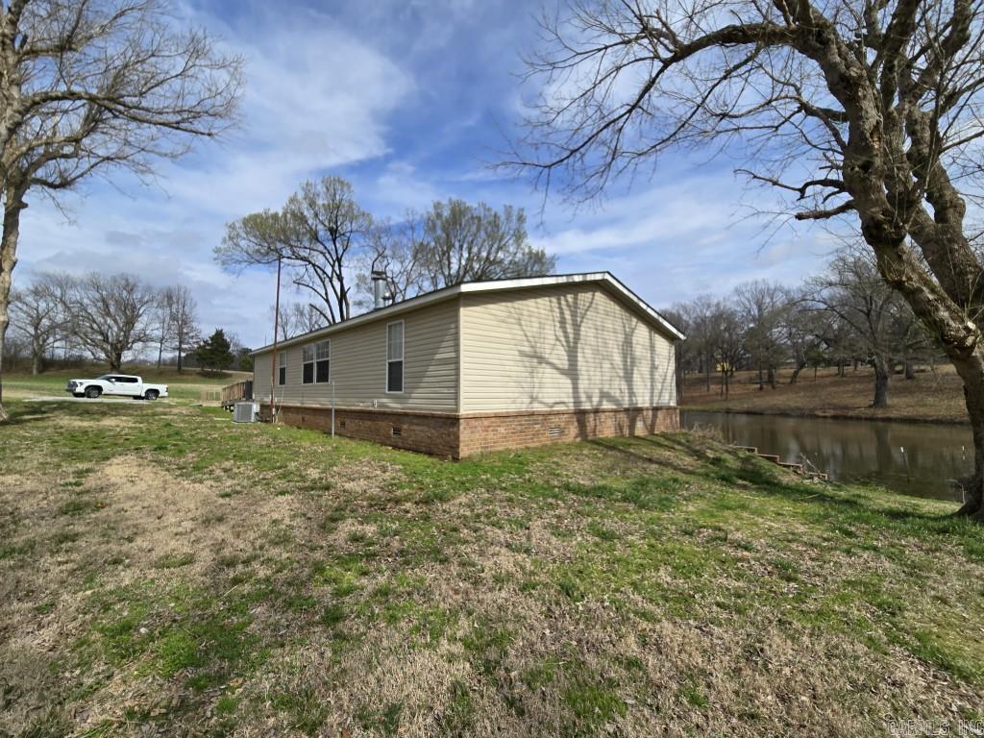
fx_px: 370
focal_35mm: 13
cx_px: 492
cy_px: 369
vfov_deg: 89.9
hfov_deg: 106.2
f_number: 2.2
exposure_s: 1/3211
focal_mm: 2.2
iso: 50
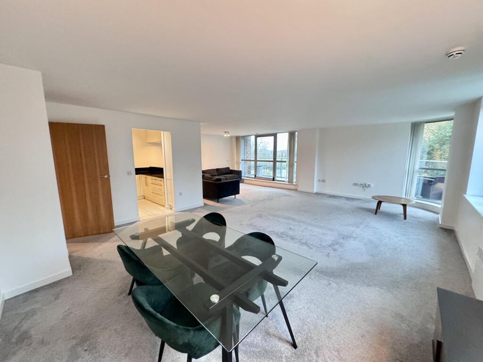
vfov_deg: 85.7
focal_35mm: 14
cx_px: 242
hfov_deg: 102.1
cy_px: 181
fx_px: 195
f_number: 2.2
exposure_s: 1/50
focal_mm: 2.22
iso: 800
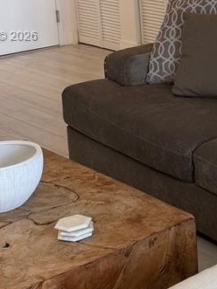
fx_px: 728
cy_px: 37
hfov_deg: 16.2
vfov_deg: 22.1
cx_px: 269
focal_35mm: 87
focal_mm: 6.76
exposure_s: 1/120
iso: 100
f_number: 1.78
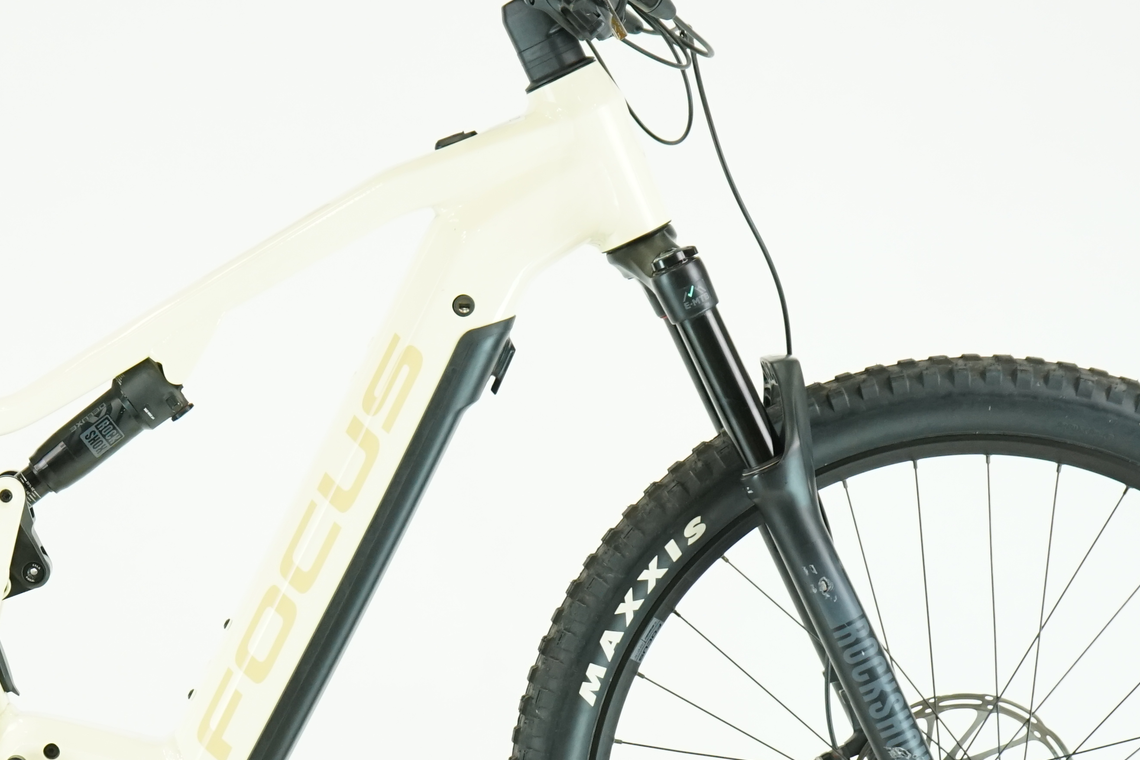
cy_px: 518
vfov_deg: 12.0
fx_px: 3609
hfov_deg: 17.8
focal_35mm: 114
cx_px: 202
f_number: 5
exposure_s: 1/200
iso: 1600
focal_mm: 50
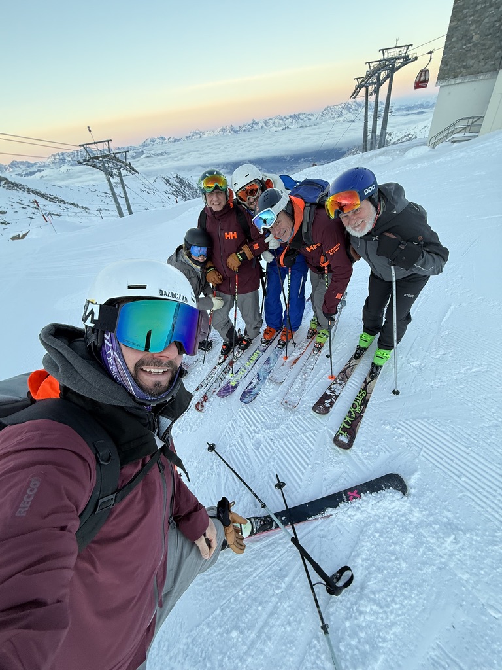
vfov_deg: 102.1
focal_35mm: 14
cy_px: 335
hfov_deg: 85.7
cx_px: 251
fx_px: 271
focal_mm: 2.22
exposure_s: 1/99
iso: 100
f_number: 2.2
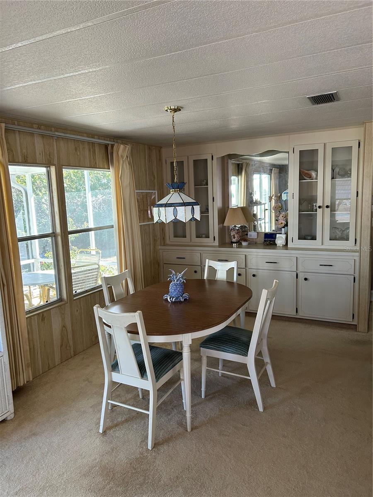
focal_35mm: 26
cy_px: 248
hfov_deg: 53.1
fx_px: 374
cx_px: 186
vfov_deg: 67.3
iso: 125
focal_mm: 5.7
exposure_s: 1/95
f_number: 1.5
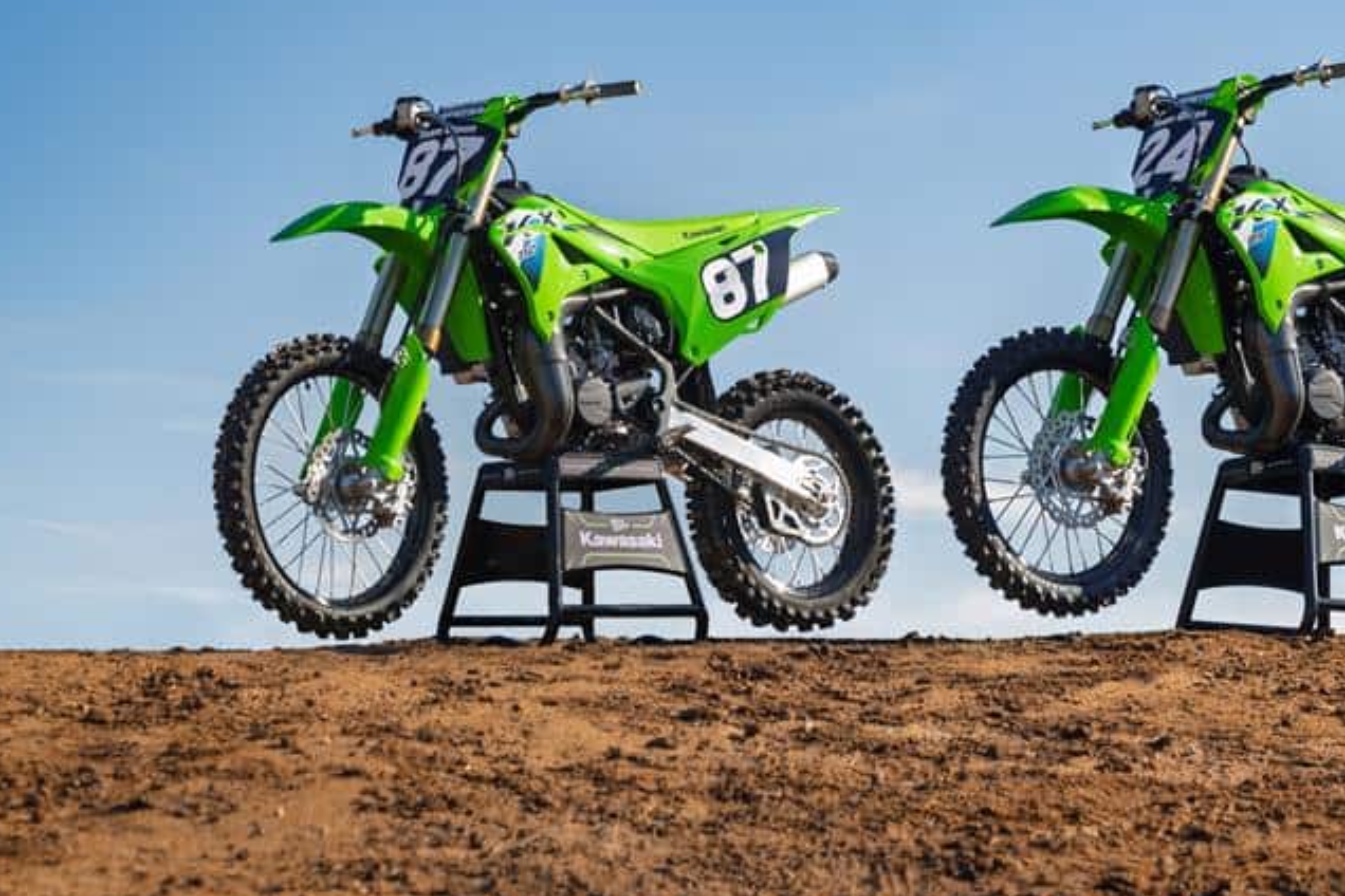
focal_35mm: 132
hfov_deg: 15.5
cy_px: 249
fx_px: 4931
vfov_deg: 10.4
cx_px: 941
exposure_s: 1/80
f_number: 5.6
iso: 64
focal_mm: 70
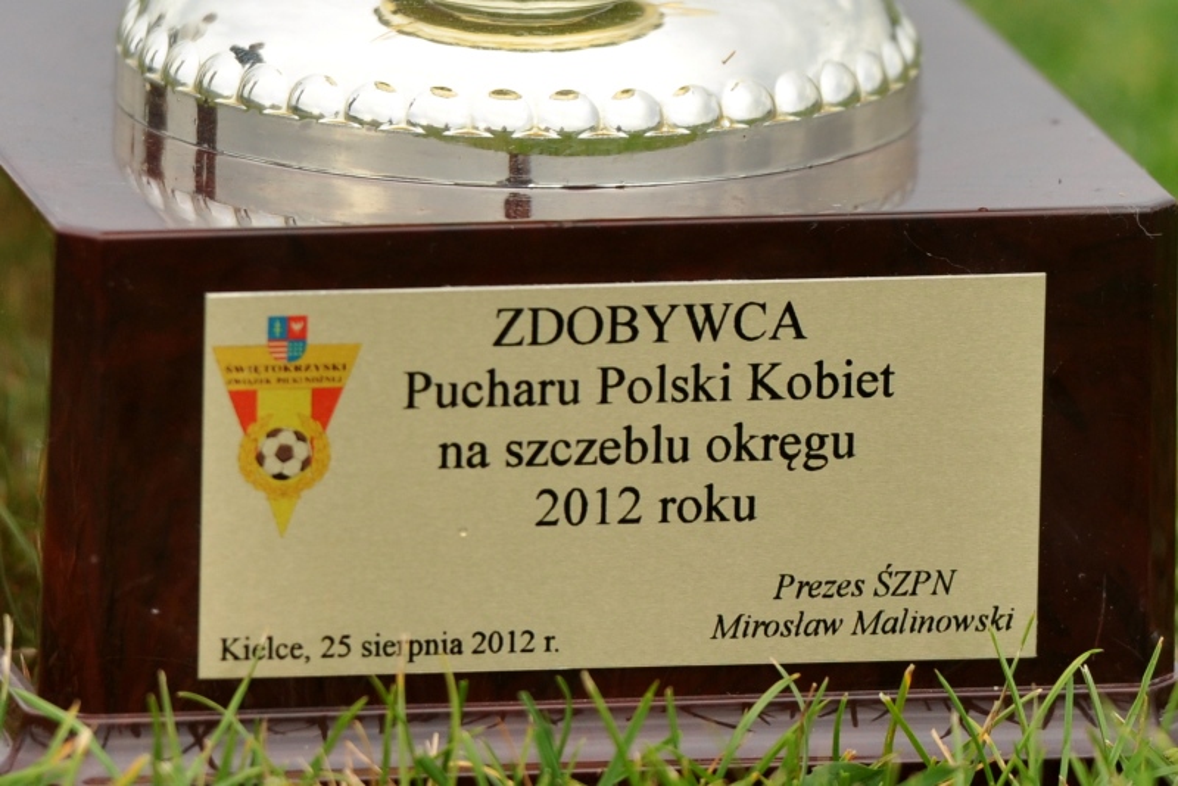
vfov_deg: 4.6
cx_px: 589
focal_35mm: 300
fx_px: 9820
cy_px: 393
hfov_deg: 6.9
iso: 200
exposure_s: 1/640
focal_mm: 200
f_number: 3.5
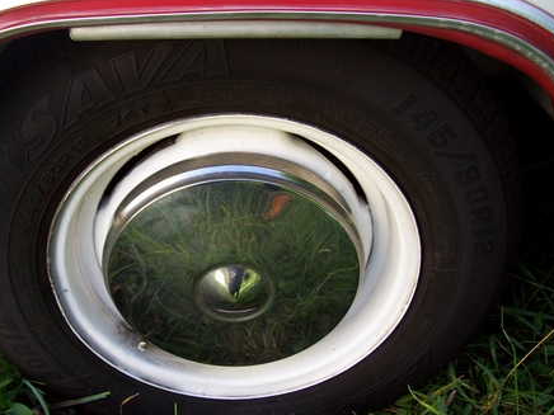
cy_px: 196
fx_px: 624
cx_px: 247
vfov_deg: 36.8
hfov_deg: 47.8
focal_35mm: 39
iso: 80
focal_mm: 5.6
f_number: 2.7
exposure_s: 1/144
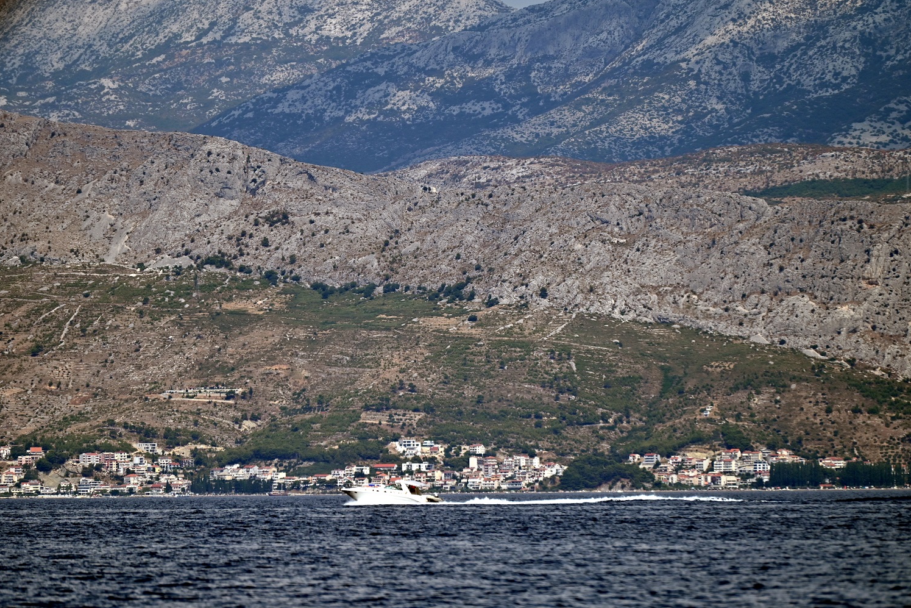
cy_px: 303
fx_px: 6858
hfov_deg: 7.6
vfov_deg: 5.1
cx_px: 455
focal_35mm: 271
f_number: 5.6
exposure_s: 1/3200
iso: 250
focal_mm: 270
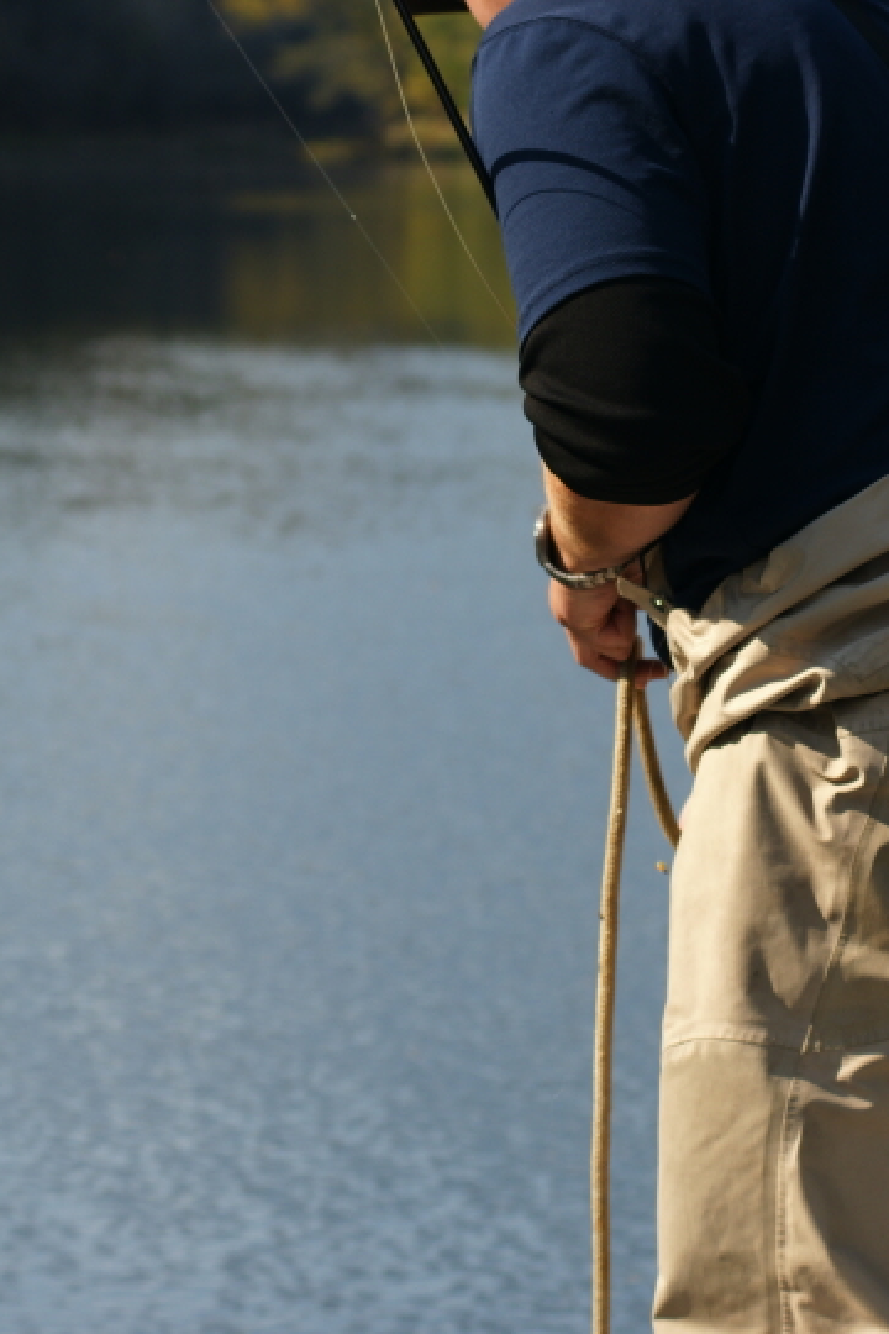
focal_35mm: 167
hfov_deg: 8.2
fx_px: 6176
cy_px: 395
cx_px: 557
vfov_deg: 12.3
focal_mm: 75
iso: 250
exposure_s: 1/200
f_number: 5
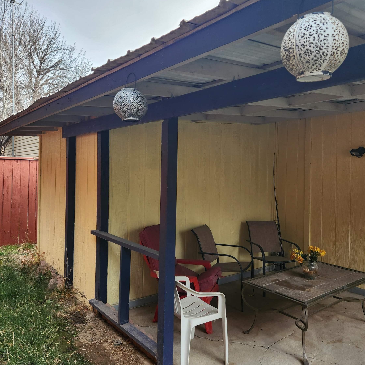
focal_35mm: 28
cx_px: 198
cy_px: 179
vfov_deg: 57.3
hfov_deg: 57.2
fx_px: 334
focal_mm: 5.4
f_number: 1.8
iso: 64
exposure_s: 1/180
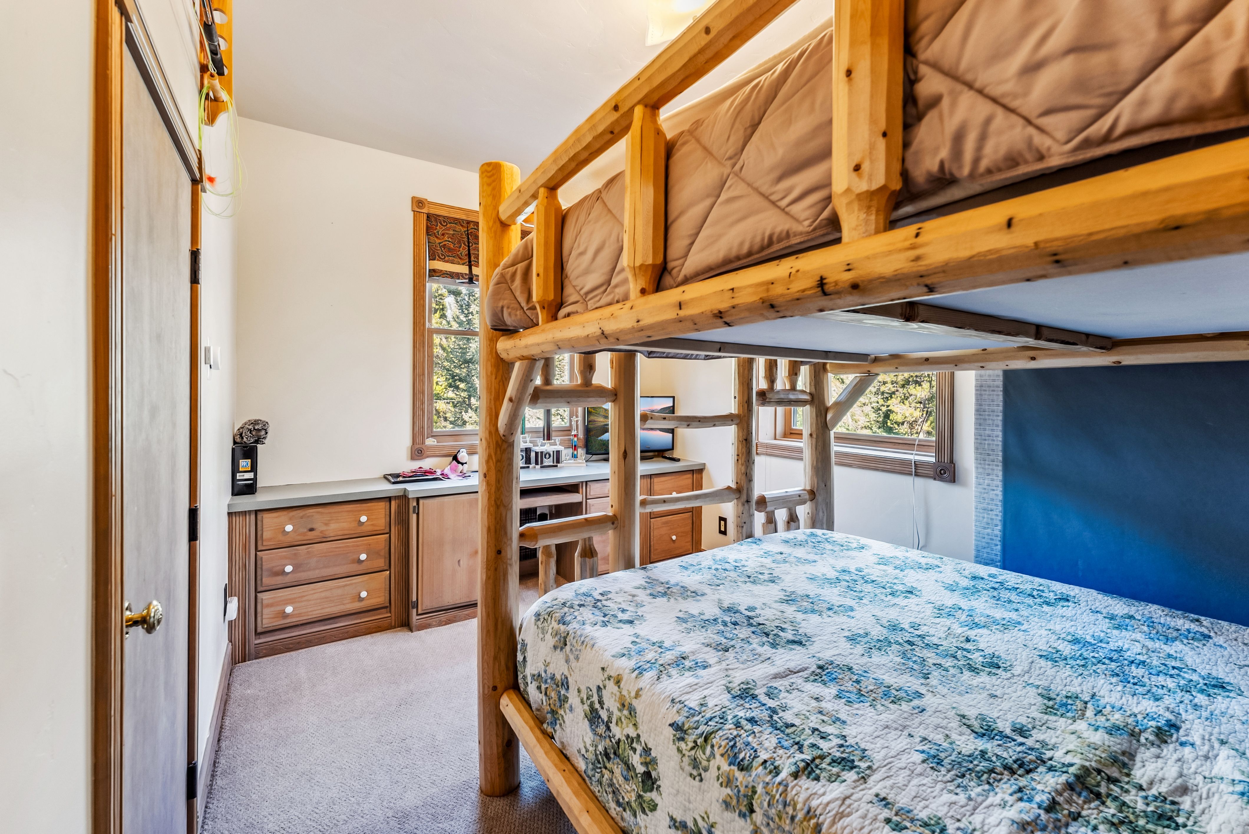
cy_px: 417
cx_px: 624
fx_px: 486
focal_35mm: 14
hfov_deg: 104.2
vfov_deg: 81.3
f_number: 7.1
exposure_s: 1/10
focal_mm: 14
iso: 640
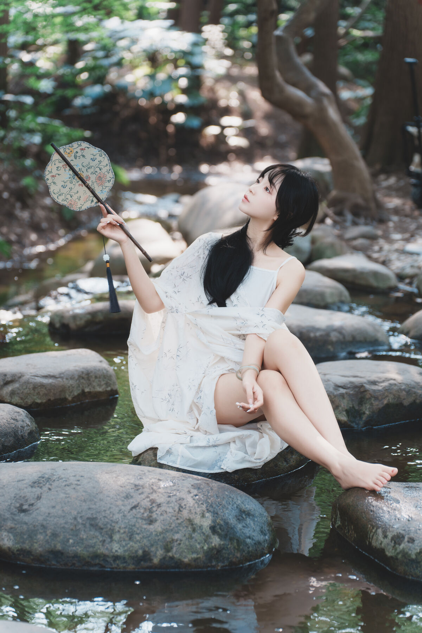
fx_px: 1723
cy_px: 316
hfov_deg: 14.0
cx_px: 211
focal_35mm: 98
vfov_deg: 20.8
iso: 125
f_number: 2.8
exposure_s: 1/80
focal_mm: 98
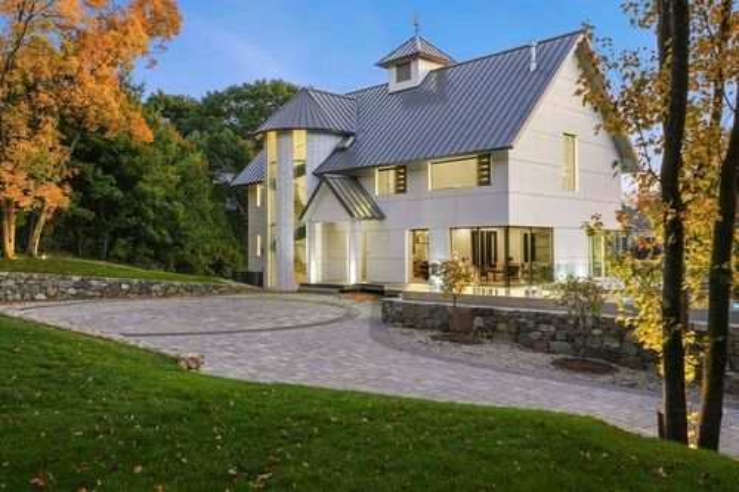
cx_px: 370
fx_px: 657
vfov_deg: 41.1
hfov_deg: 58.7
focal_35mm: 32
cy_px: 246
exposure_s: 1/1.25
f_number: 11
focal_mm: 32
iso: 800
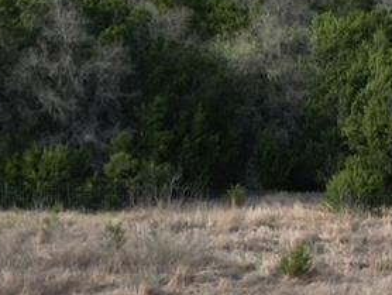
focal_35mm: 174
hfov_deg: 11.3
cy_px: 642
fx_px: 1972
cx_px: 293
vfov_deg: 8.0
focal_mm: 6.72
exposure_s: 1/2000
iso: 200
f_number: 1.7
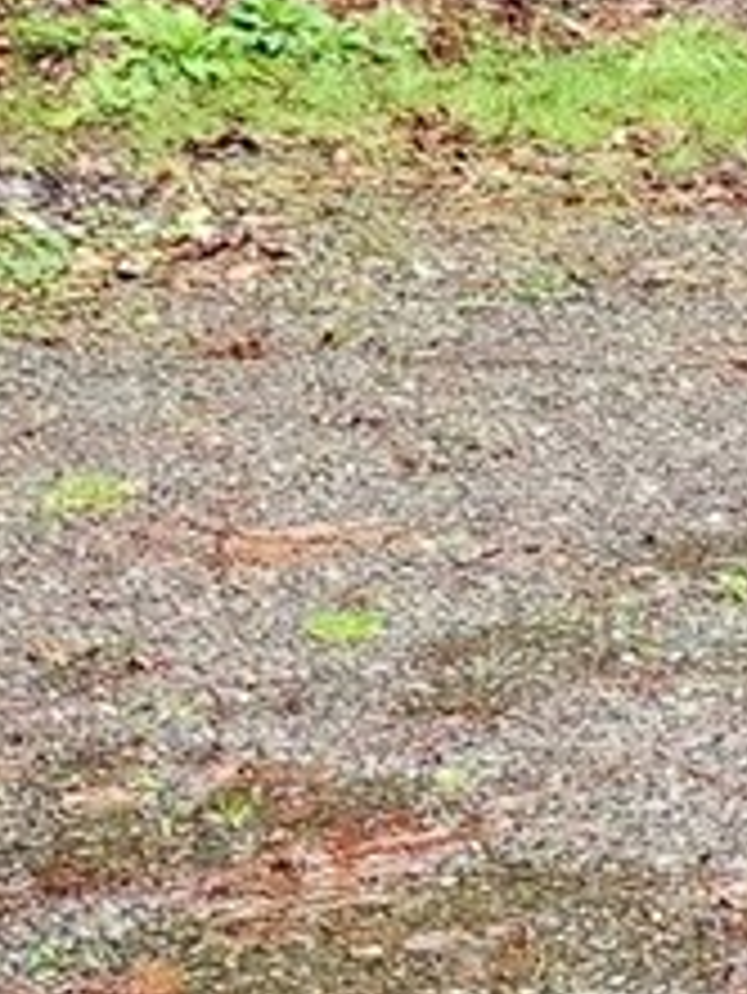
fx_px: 4312
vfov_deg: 13.1
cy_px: 351
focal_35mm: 150
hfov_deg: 9.3
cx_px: 1521
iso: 250
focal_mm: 6.4
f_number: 1.8
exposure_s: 1/120
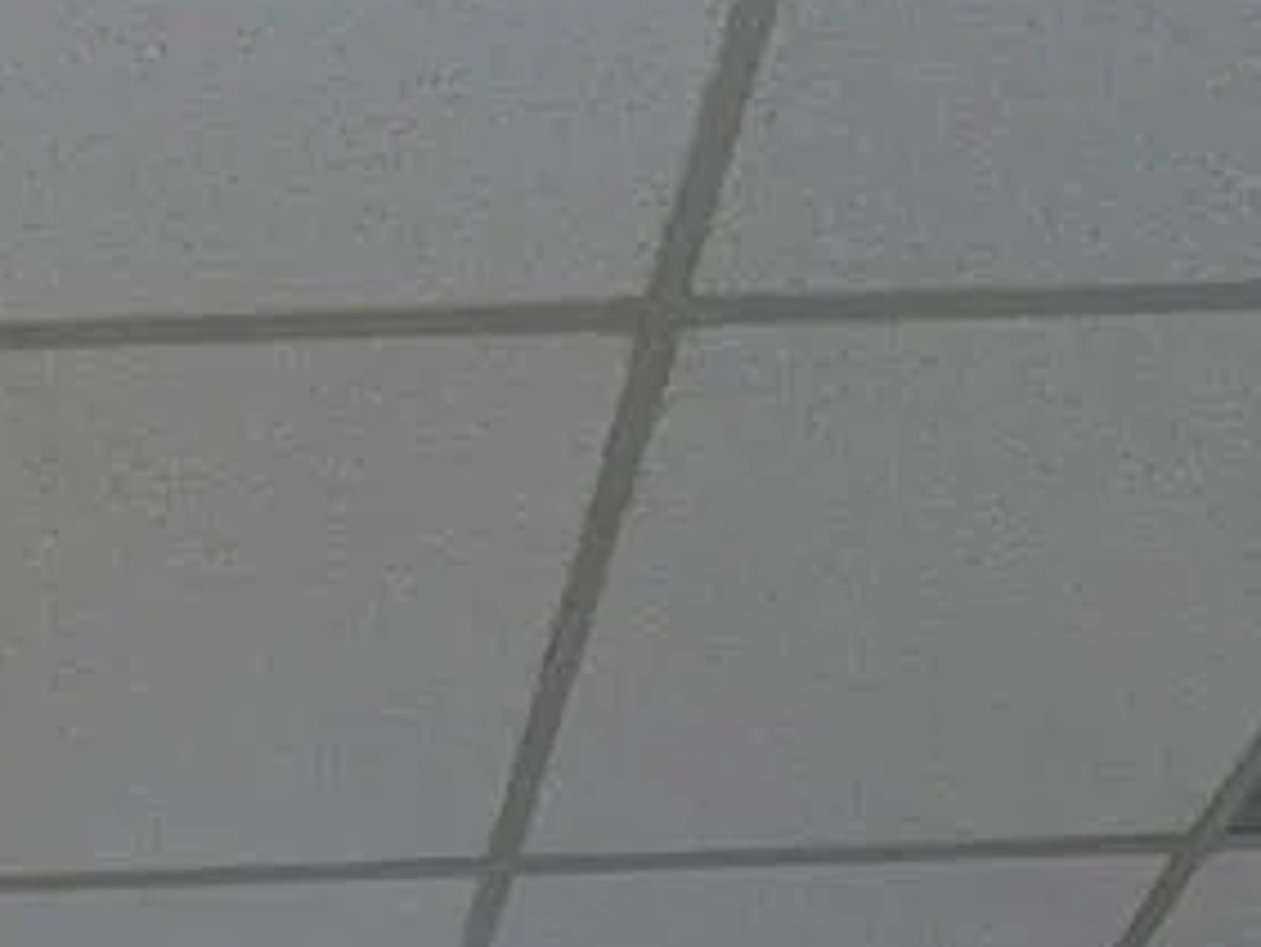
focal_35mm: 74
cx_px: -49
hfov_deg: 24.9
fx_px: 2697
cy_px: 1822
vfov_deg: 16.1
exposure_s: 1/120
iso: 100
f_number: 1.8
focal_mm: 1.57
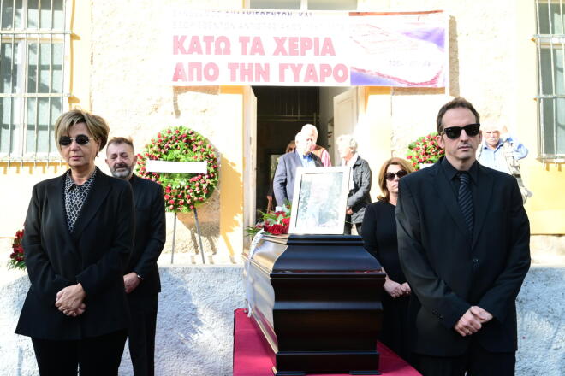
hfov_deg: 46.4
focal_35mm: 42
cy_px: 188
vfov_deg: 31.9
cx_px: 282
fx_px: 659
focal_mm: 42
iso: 800
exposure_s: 1/200
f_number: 9
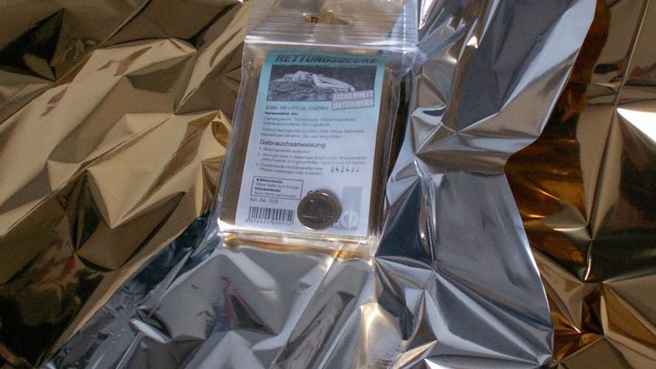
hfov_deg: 51.6
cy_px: 119
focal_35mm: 39
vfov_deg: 30.2
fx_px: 678
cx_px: 325
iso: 160
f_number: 2.8
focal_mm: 5.86
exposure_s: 1/30
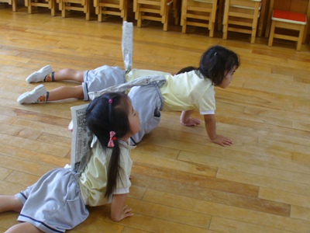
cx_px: 155
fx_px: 448
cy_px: 116
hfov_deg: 38.2
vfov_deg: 29.1
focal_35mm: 50
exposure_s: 1/40
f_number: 2.8
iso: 100
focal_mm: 6.1
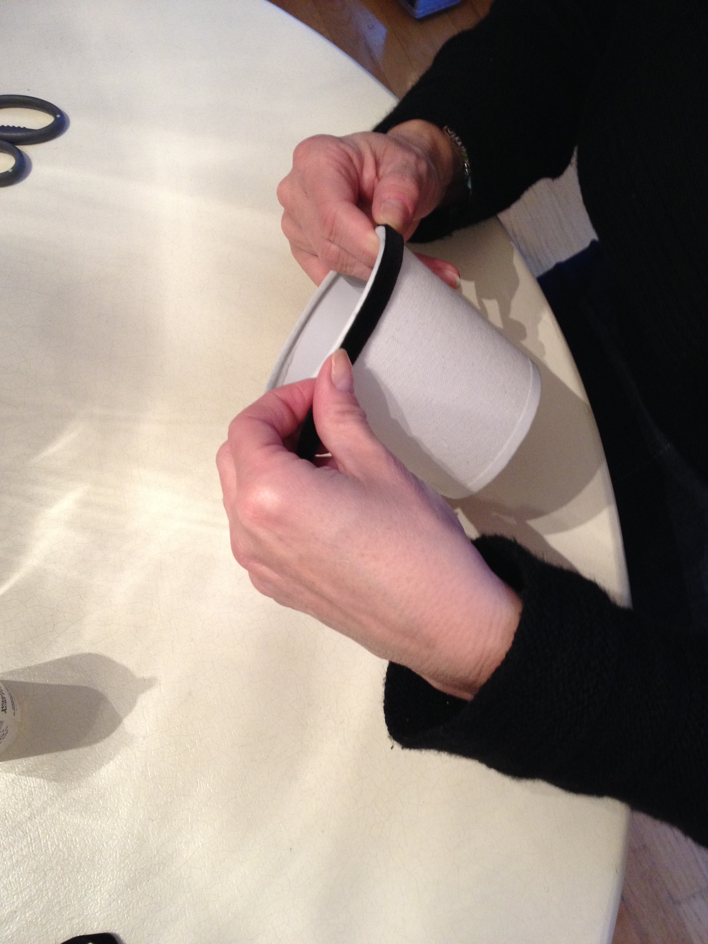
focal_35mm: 35
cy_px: 472
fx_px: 954
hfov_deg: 40.7
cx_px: 354
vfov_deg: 52.6
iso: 160
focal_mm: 4.28
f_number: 2.4
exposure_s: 1/20
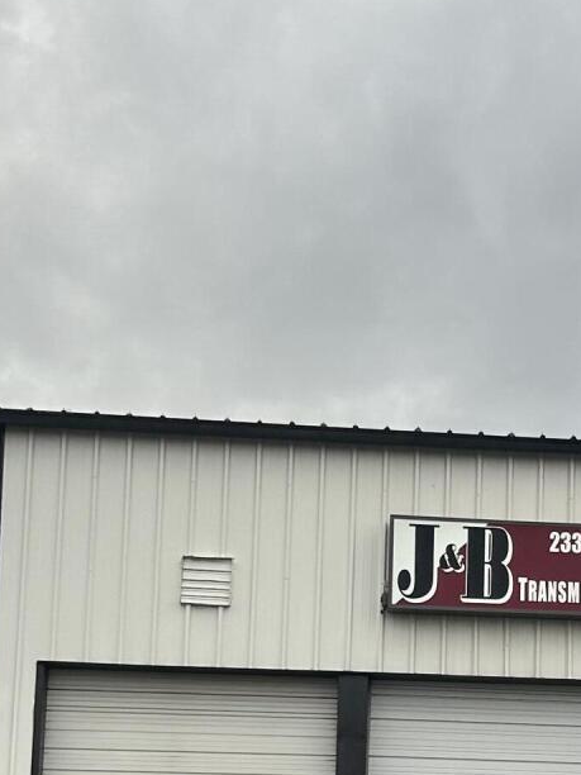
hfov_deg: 17.1
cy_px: 702
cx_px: 533
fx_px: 1902
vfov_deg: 22.4
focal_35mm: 85
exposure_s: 1/242
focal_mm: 5.7
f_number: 1.5
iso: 40
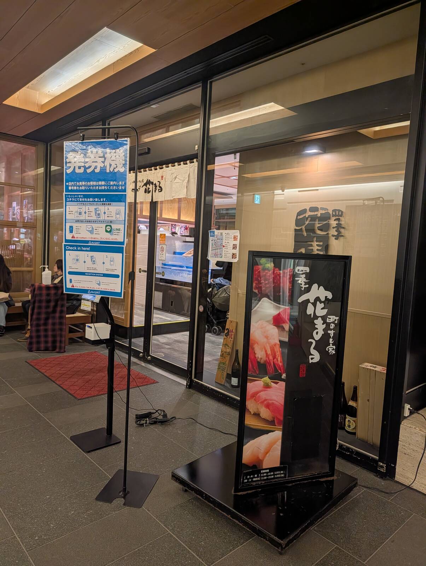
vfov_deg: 71.5
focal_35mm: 24
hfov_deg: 56.9
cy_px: 283
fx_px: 393
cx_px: 213
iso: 30
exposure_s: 1/413
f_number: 1.68
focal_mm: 6.9
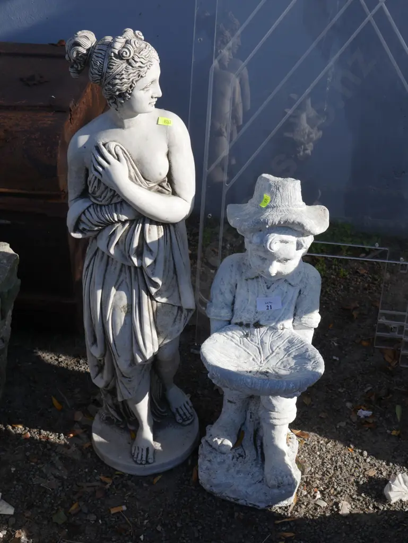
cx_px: 204
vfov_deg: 38.2
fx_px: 785
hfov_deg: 29.1
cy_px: 272
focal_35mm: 50
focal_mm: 25
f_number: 9
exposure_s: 1/250
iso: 200
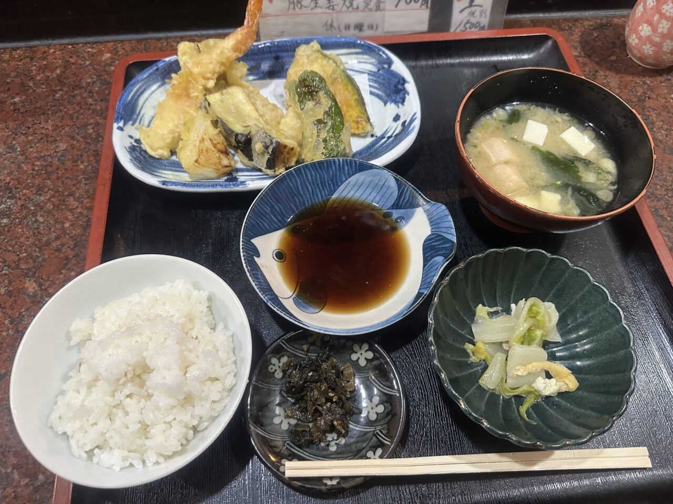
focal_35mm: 24
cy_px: 252
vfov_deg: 56.8
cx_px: 336
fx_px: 467
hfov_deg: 71.6
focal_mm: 6.86
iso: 400
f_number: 1.78
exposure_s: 1/60
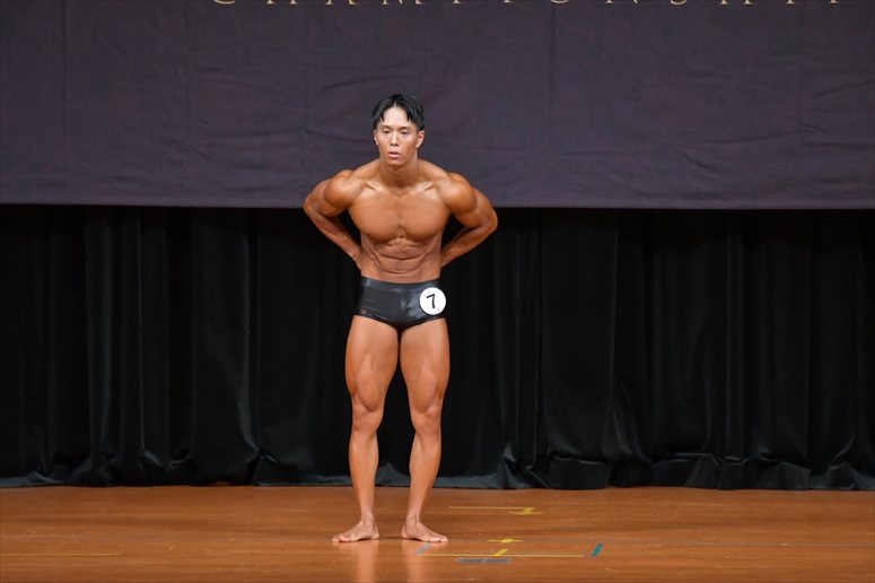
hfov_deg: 7.6
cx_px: 438
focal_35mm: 270
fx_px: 6559
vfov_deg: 5.1
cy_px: 292
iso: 5000
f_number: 5.6
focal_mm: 180
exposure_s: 1/400
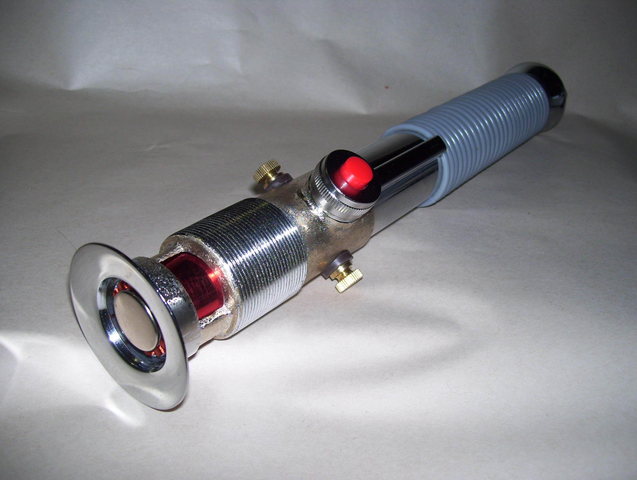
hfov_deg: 51.3
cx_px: 318
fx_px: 663
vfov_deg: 39.7
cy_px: 240
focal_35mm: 36
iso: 80
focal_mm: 6
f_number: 2.7
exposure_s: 1/60
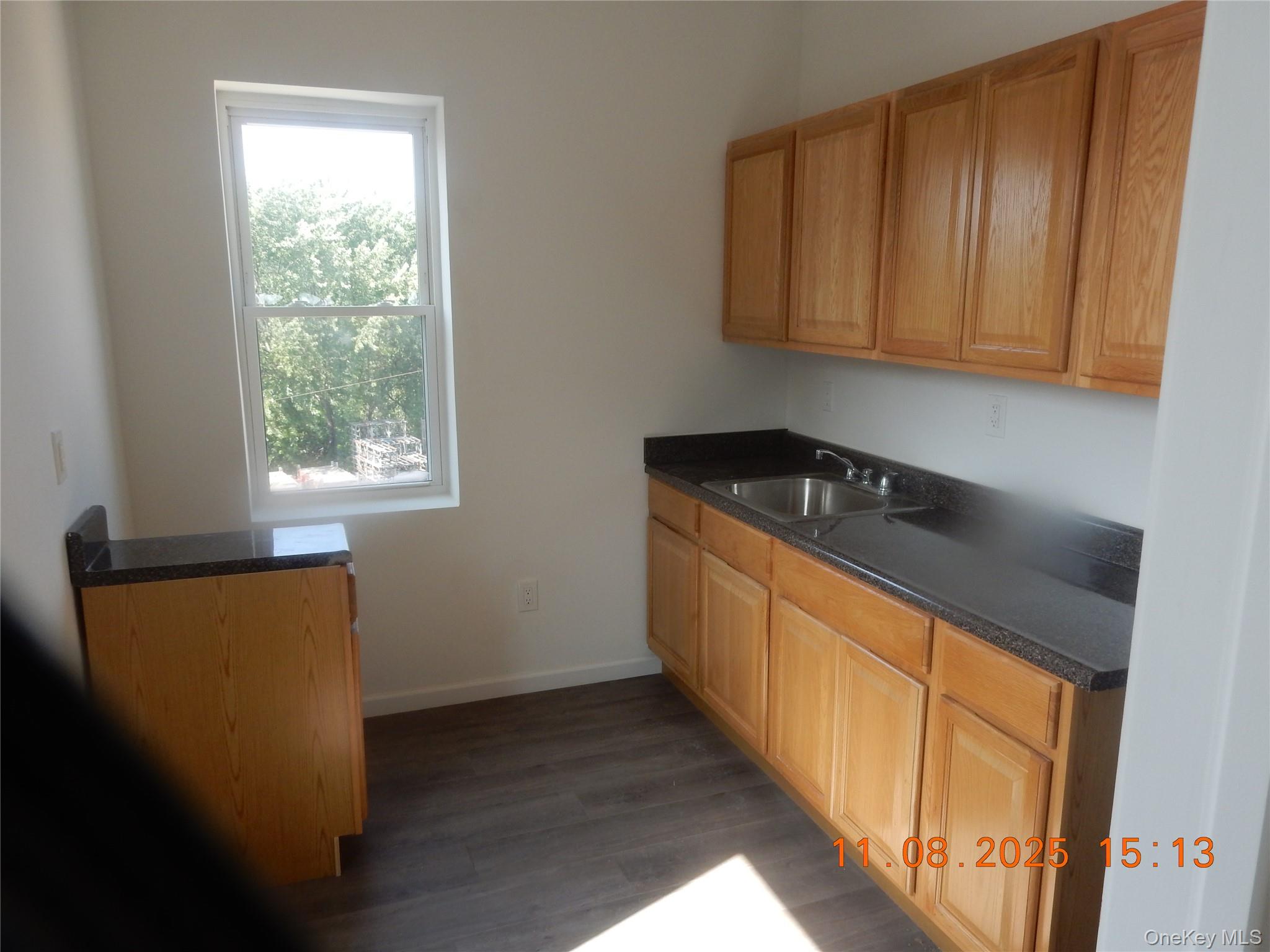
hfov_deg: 69.4
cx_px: 635
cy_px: 476
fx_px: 917
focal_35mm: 25
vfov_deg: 54.9
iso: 125
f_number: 4.2
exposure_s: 1/60
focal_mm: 4.5
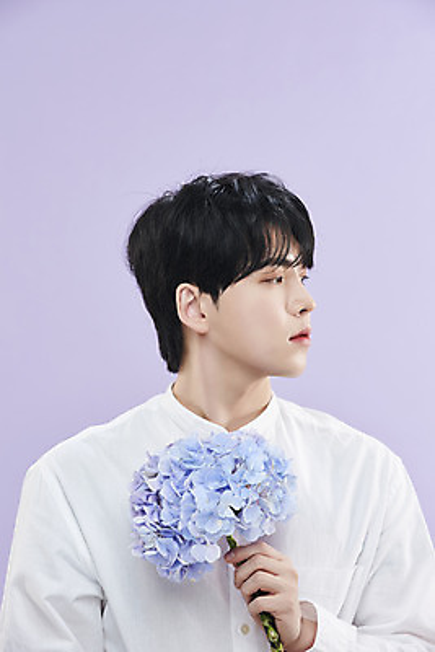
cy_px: 326
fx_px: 1992
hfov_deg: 12.5
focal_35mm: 110
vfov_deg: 18.6
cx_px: 218
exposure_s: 1/125
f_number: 8
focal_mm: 110
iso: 64
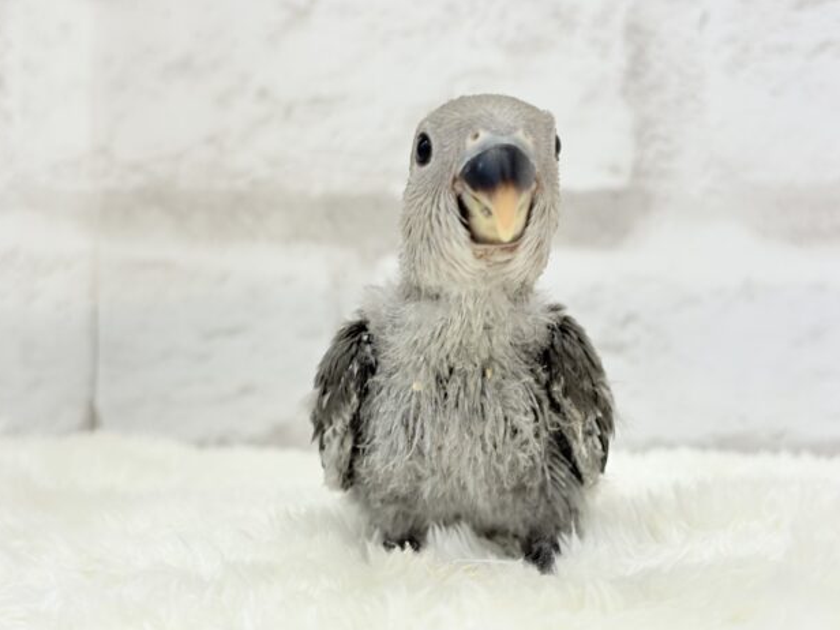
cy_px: 325
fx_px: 1310
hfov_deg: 35.5
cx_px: 427
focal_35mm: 54
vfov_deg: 27.0
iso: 40
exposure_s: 1/50
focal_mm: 5.96
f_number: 1.6
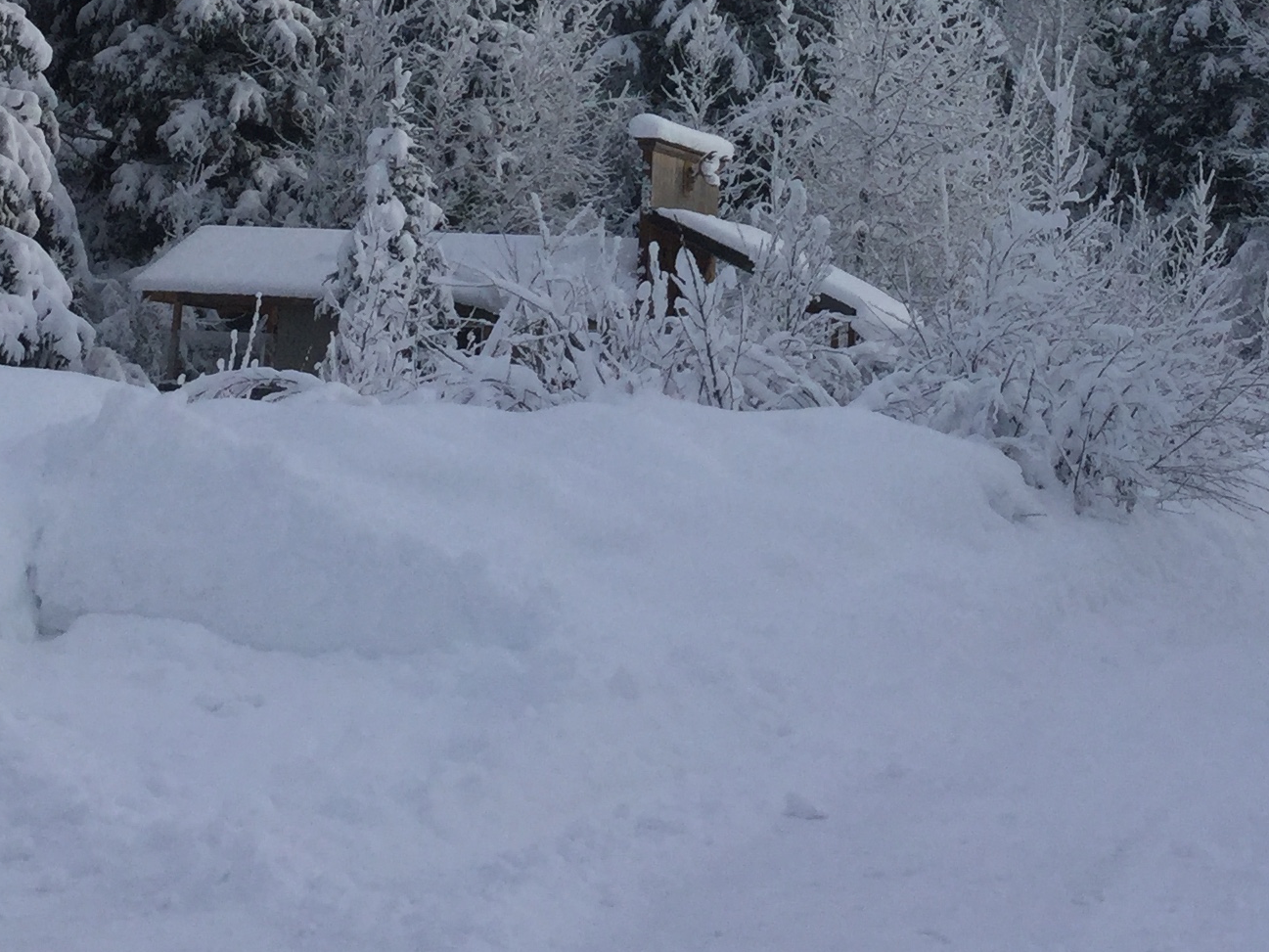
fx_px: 2860
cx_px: 758
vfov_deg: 18.0
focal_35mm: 78
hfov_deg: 25.0
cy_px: -179
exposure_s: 1/1698
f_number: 2.4
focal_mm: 3.3
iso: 25
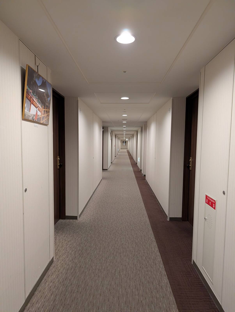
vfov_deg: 71.5
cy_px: 156
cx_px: 118
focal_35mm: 24
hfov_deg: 56.9
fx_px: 217
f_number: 1.68
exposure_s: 1/160
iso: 1317
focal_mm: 6.9
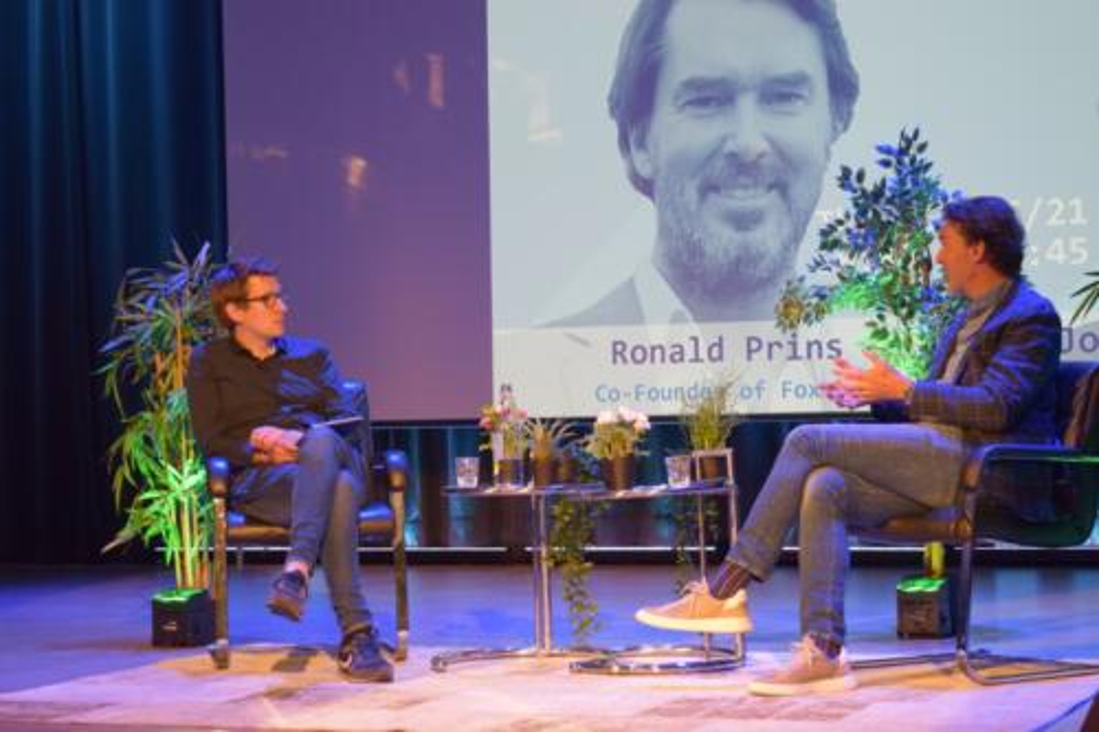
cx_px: 550
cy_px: 366
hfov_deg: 24.6
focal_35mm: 82
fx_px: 2518
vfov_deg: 16.5
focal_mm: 55
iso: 1800
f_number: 5.6
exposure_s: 1/60
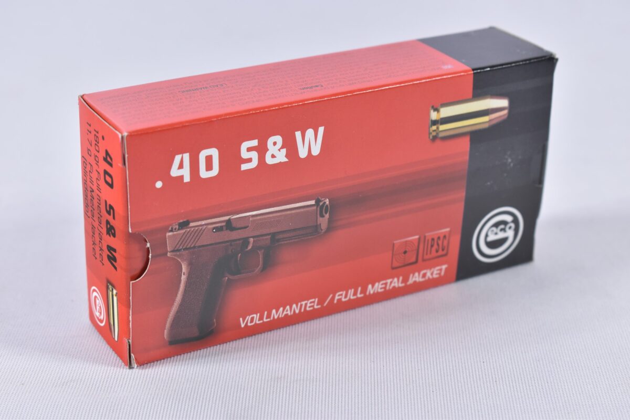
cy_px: 210
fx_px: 1444
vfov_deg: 16.6
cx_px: 315
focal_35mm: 82
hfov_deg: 24.6
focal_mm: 55
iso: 640
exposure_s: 1/50
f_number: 5.6
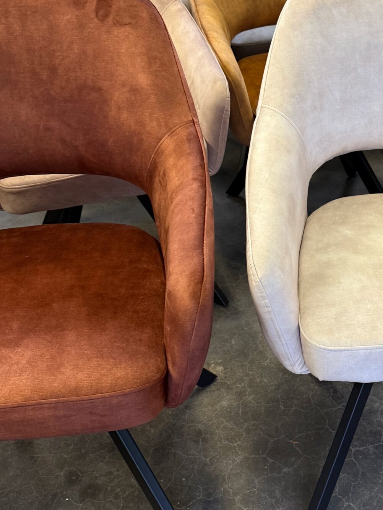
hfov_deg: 30.2
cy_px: 237
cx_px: 342
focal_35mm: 46
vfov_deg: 41.2
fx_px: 679
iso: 200
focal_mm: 6.76
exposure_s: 1/50
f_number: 1.78
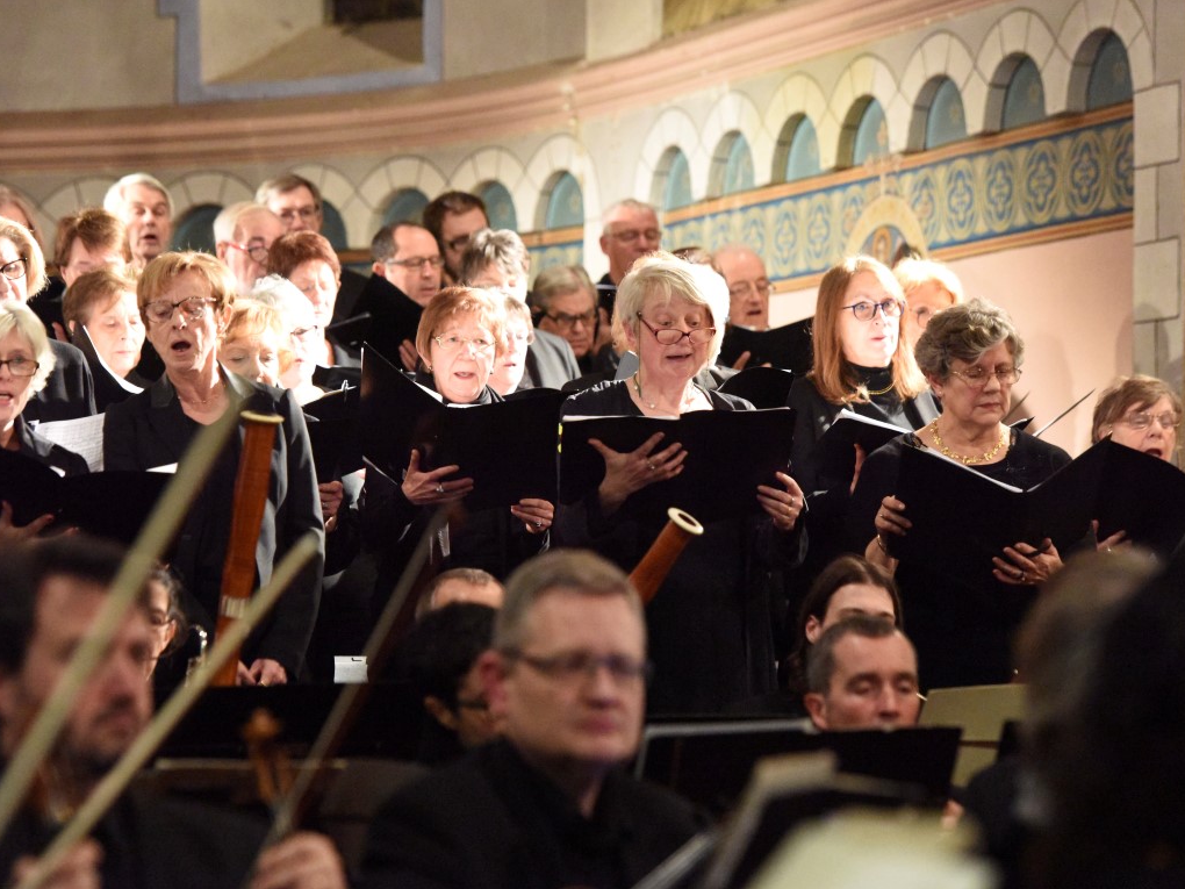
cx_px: 545
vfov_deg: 9.8
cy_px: 444
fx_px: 5203
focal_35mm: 152
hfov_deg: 13.0
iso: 12800
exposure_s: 1/125
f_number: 3.5
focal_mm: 140
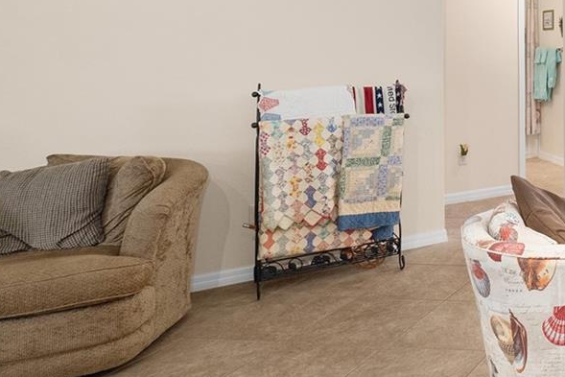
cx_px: 709
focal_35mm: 38
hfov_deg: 36.4
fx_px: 596
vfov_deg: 33.8
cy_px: 63
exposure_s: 1/8
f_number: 8
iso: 500
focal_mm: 14
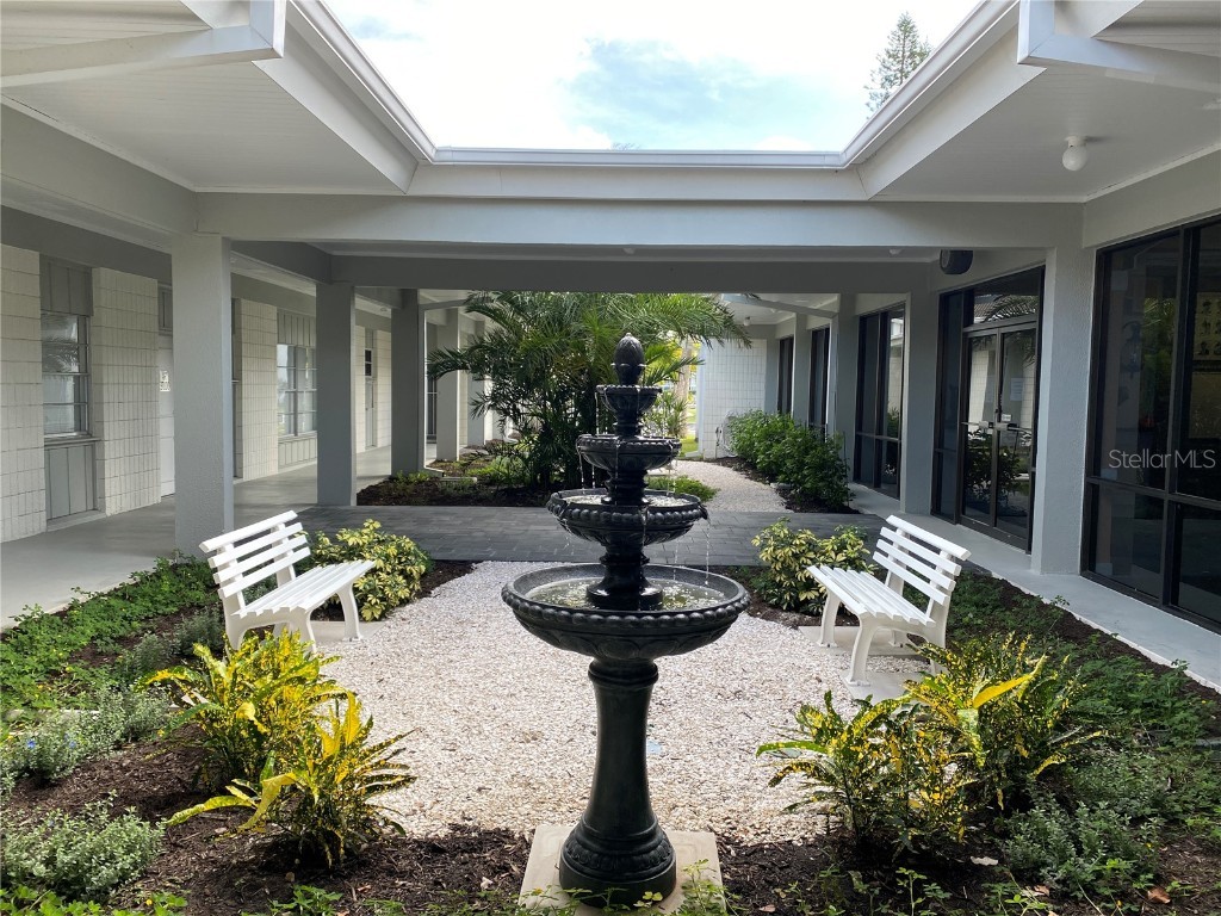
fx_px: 917
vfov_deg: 53.1
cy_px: 458
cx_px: 610
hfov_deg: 67.3
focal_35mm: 26
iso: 32
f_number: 1.8
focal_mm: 4.25
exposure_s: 1/395
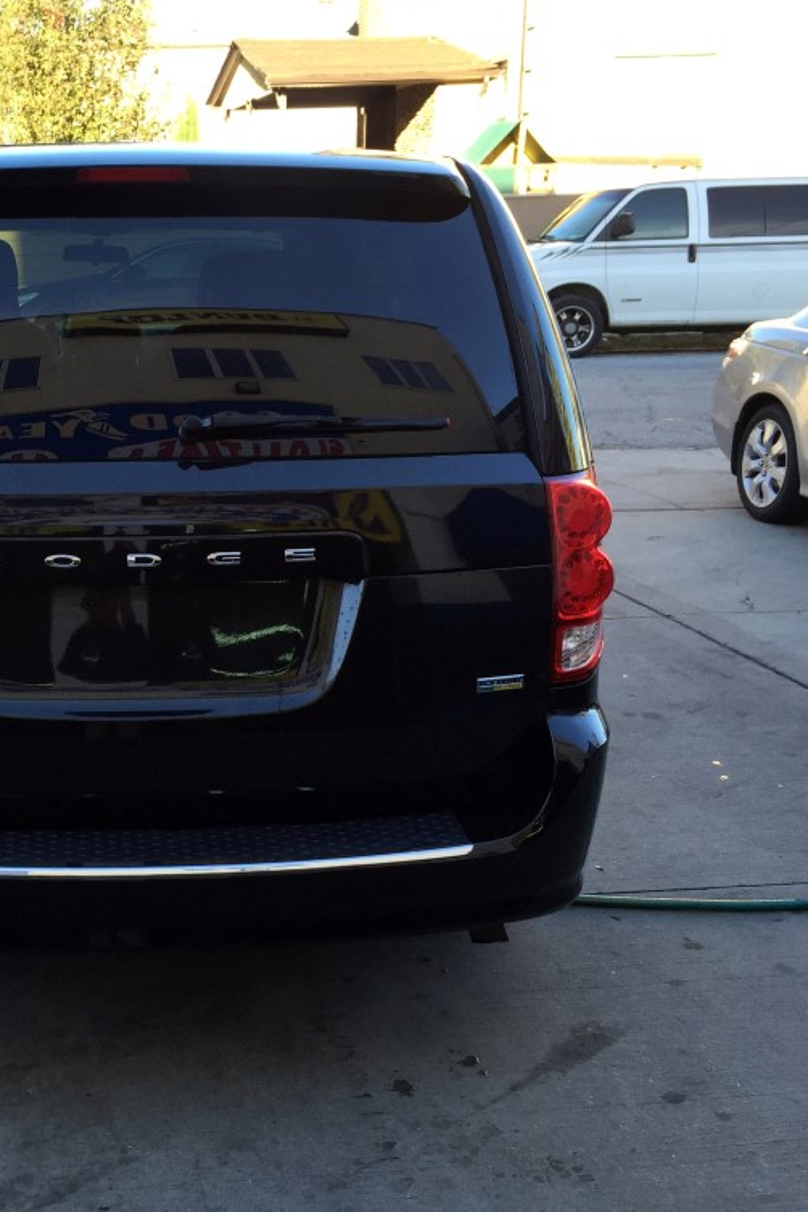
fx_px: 1380
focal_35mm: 41
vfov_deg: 47.4
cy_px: 600
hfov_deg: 31.4
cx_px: 111
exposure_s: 1/182
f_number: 2.2
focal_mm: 4.15
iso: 32
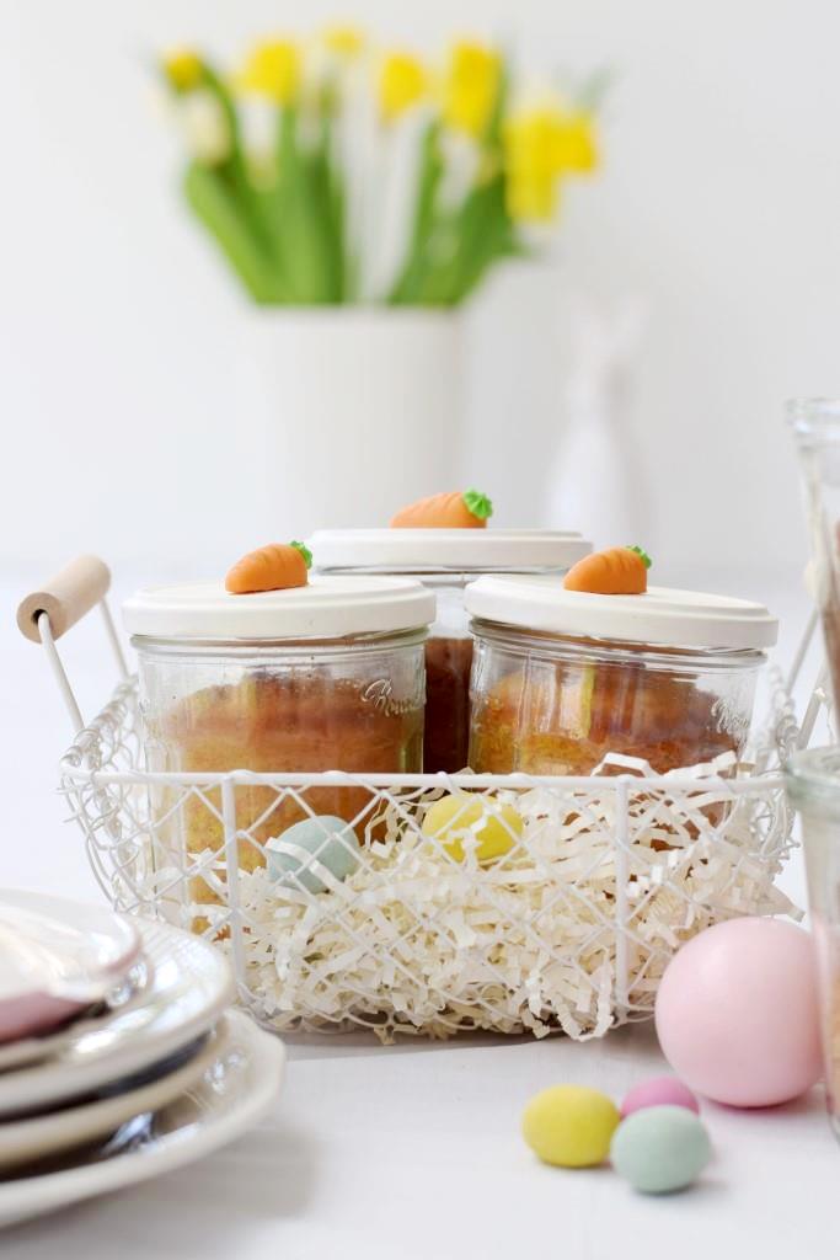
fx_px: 2624
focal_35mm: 75
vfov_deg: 27.0
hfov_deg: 18.2
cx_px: 420
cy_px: 630
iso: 125
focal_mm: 50
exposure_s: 1/200
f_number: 3.5
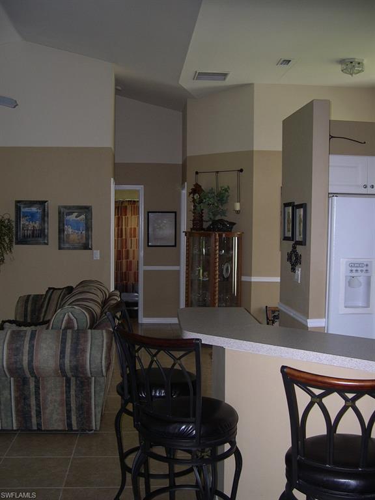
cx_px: 188
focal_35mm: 38
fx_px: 549
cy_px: 250
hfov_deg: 37.7
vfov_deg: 49.0
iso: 140
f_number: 2.8
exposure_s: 1/60
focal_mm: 8
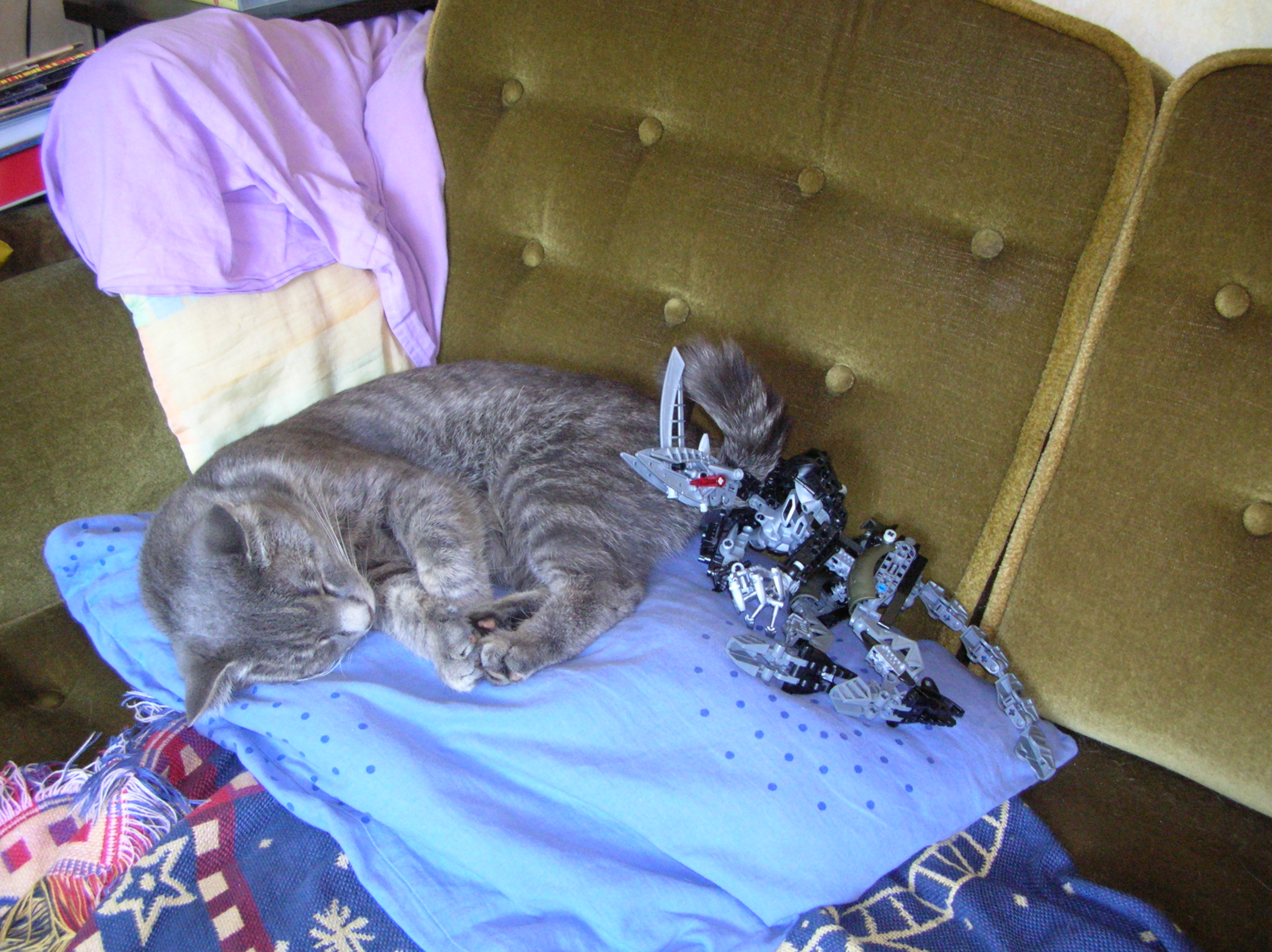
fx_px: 1285
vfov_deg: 40.6
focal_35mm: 35
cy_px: 476
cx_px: 636
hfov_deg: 52.7
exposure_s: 1/5.2
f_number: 2.8
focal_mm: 5.8
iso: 200
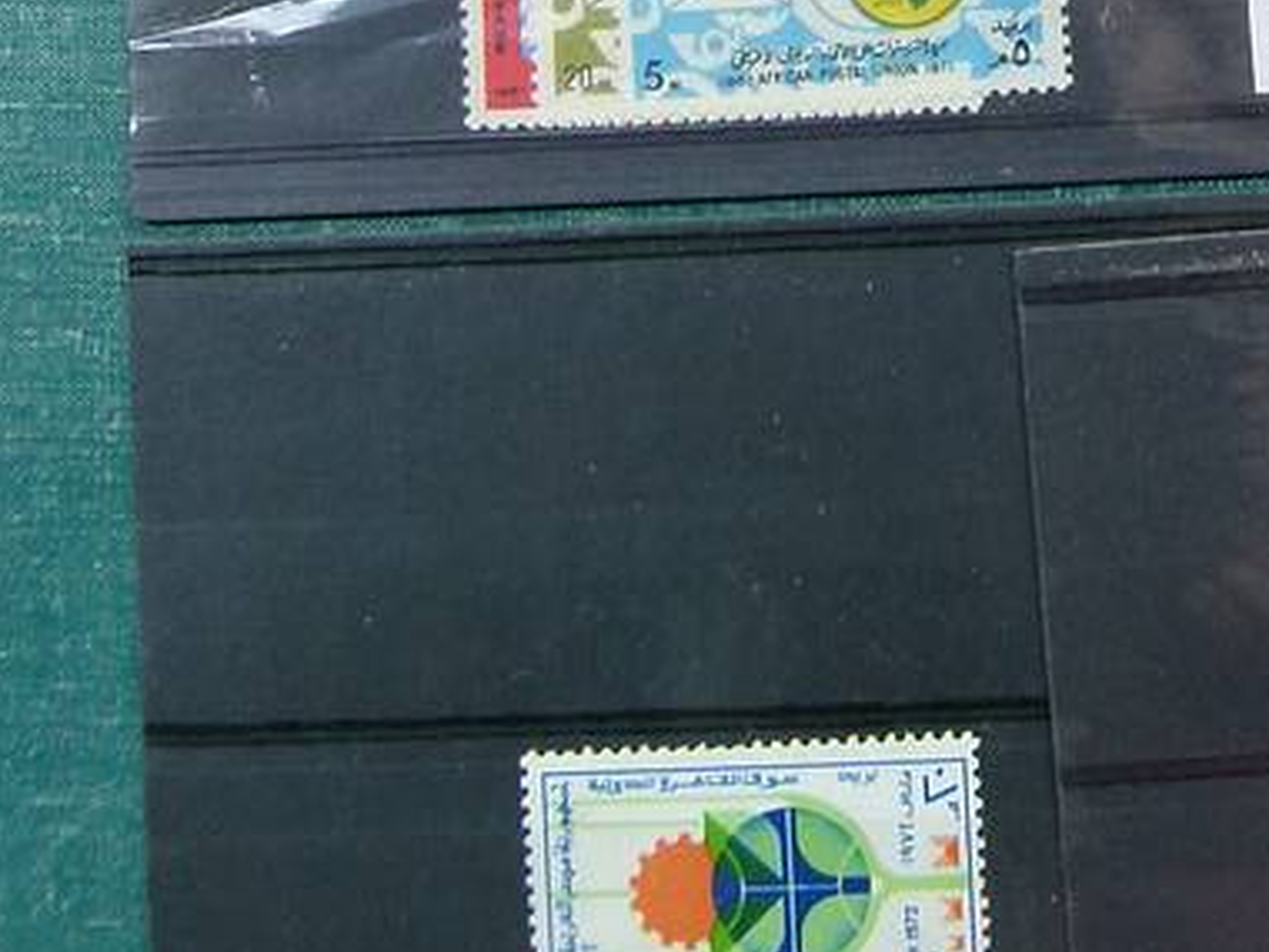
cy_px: -448
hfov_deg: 19.7
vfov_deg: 14.3
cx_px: 1212
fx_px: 3556
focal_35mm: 97
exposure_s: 1/60
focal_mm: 6.5
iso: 125
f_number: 3.1
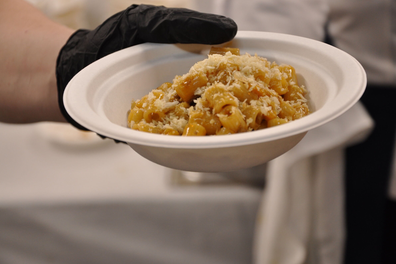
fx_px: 1166
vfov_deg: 12.9
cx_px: 199
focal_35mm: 106
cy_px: 132
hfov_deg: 19.3
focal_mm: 70
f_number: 5.3
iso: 450
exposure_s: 1/60
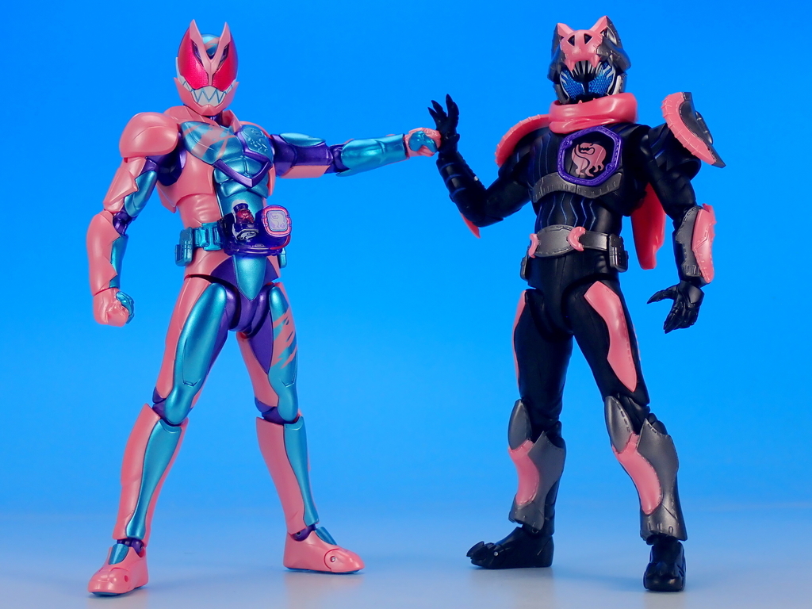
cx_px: 406
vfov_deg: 23.7
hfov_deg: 31.2
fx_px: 1454
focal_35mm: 62
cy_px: 304
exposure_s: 1/2
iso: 100
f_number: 14
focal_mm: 11.09
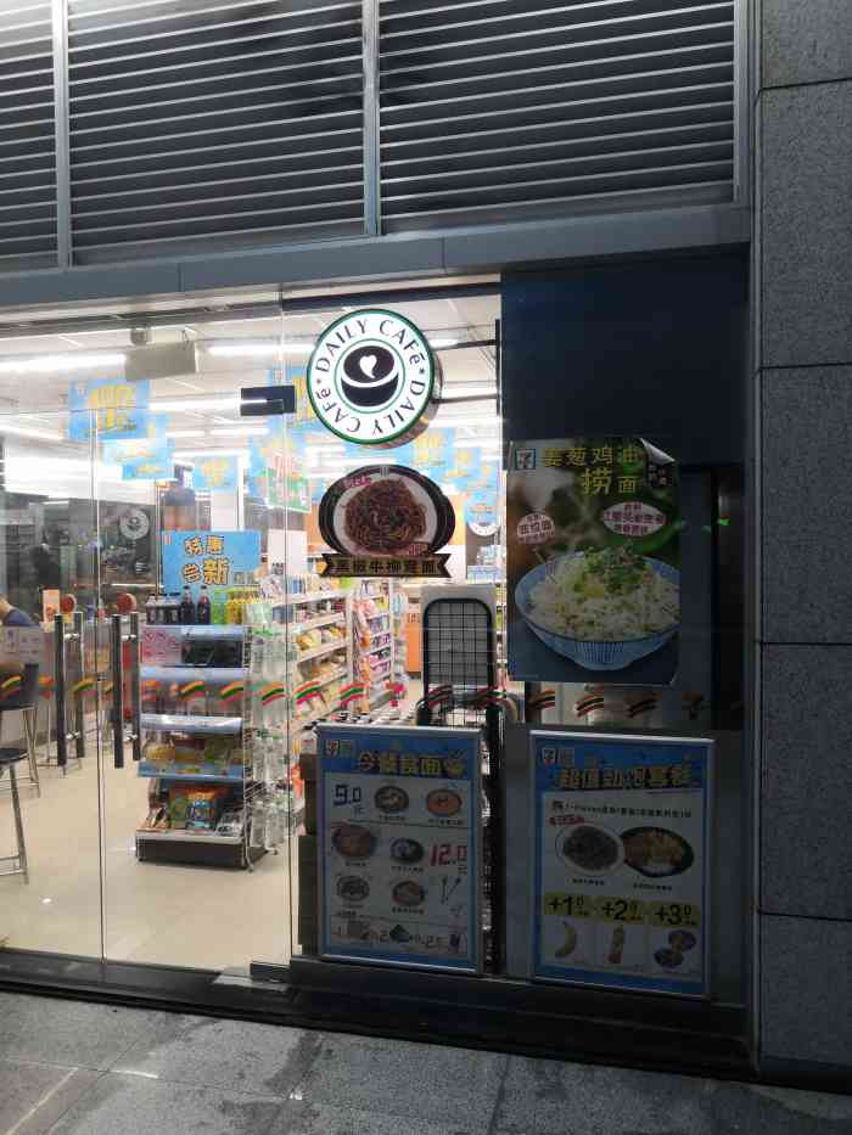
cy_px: 568
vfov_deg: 65.3
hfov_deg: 51.4
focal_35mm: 27
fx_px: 886
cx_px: 426
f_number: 1.8
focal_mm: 3.95
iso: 200
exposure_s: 1/50
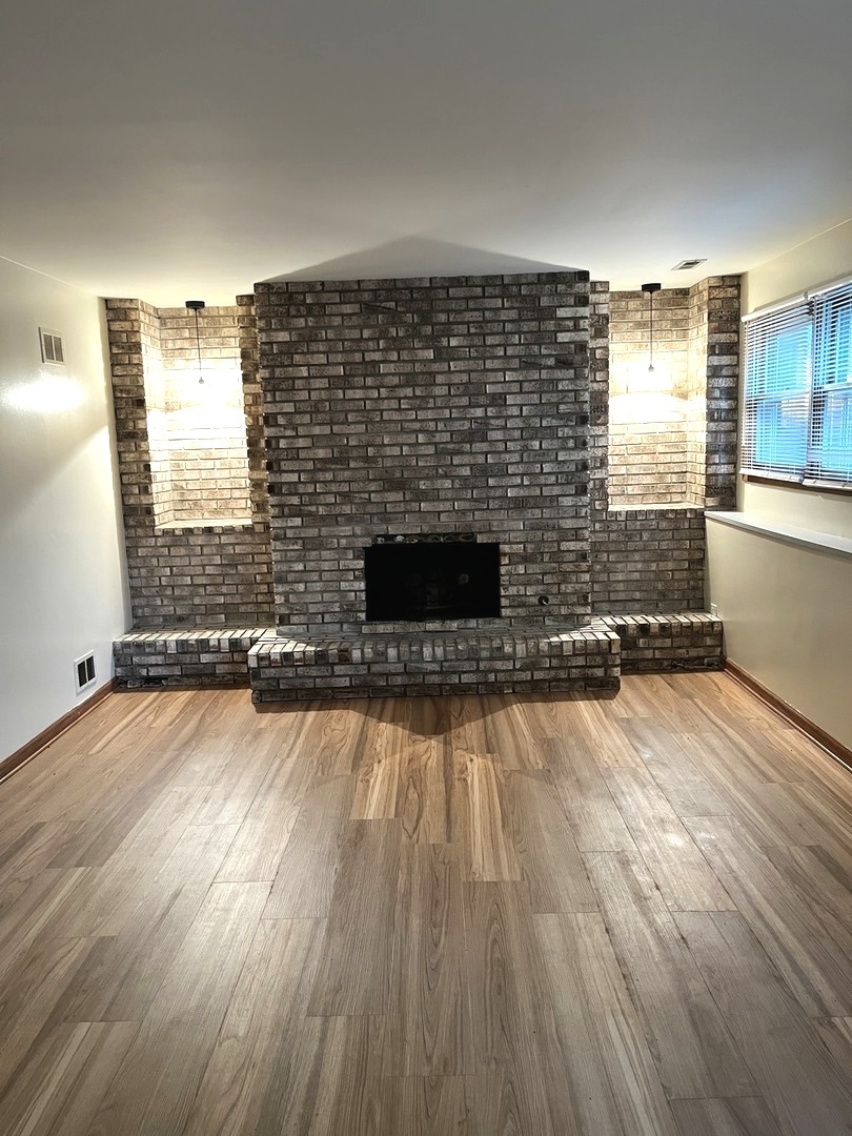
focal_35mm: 26
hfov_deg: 53.1
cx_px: 426
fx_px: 853
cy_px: 568
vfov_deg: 67.3
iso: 320
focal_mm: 5.1
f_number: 1.6
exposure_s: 1/60
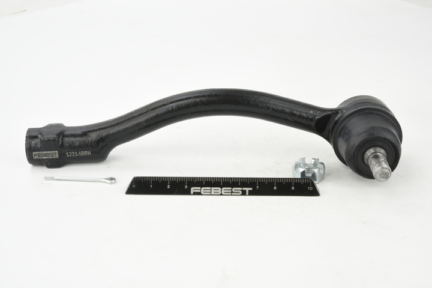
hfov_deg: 33.4
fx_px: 720
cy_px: 144
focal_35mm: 60
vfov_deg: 22.6
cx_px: 216
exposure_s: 1/2.5
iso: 100
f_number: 32
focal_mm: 60
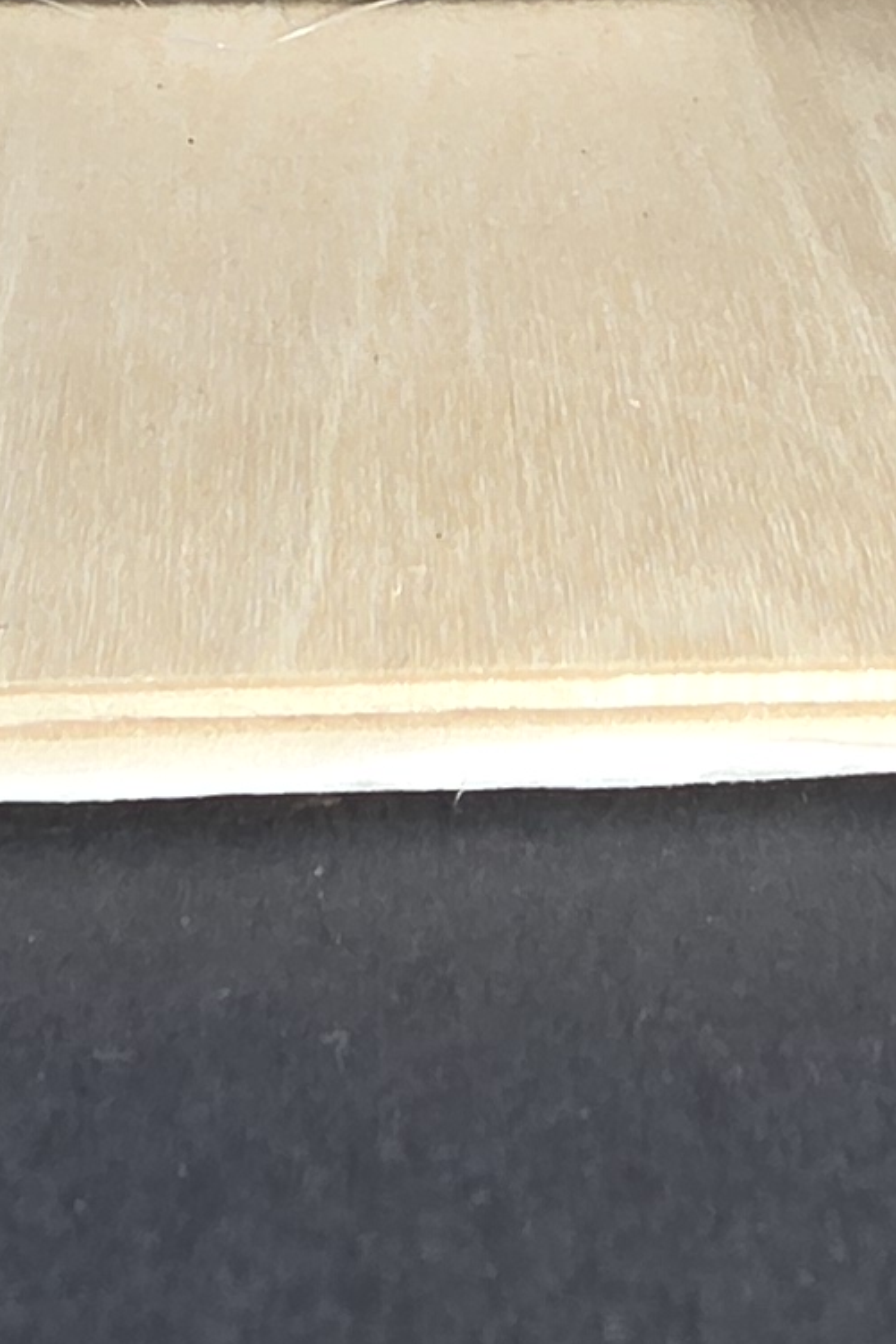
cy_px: -1058
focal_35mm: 72
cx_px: 526
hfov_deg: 18.9
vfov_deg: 20.3
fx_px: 2687
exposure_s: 1/50
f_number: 2.2
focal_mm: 2.2
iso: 200
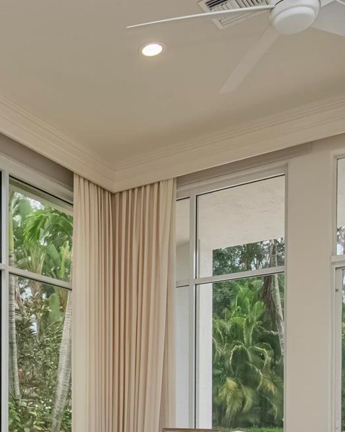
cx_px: -5
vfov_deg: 38.3
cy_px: 412
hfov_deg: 31.4
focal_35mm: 44
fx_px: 562
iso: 320
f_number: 5.6
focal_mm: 10
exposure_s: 1/125
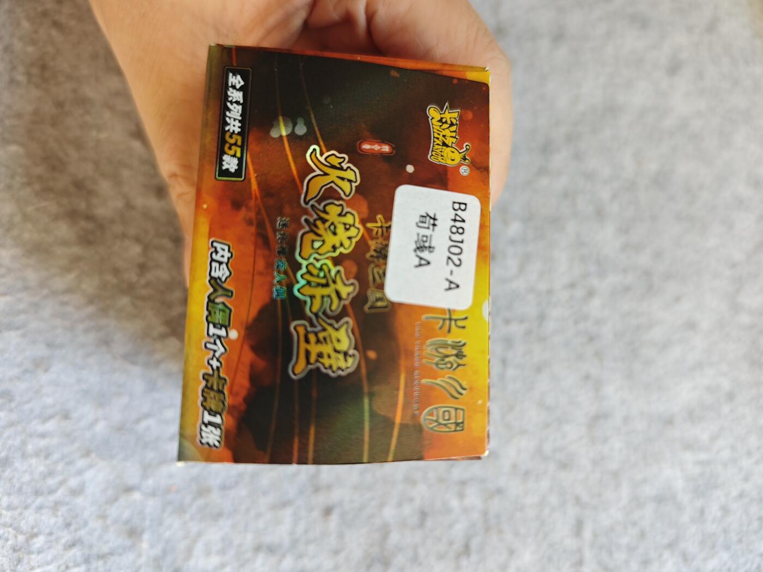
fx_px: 507
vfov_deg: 58.9
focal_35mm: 23
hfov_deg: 73.9
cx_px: 382
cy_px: 286
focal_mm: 6.55
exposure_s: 1/100
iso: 125
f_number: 1.6
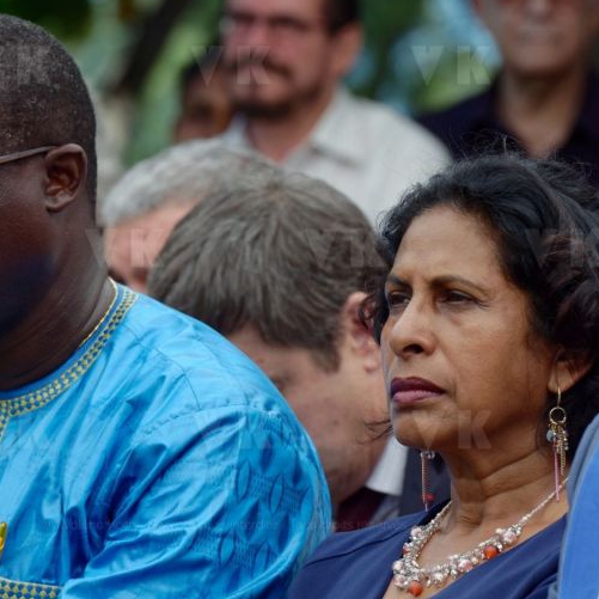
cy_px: 285
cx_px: 231
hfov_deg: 4.3
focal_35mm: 406
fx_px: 7948
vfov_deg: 4.3
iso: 100
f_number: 6.3
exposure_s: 1/250
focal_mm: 200
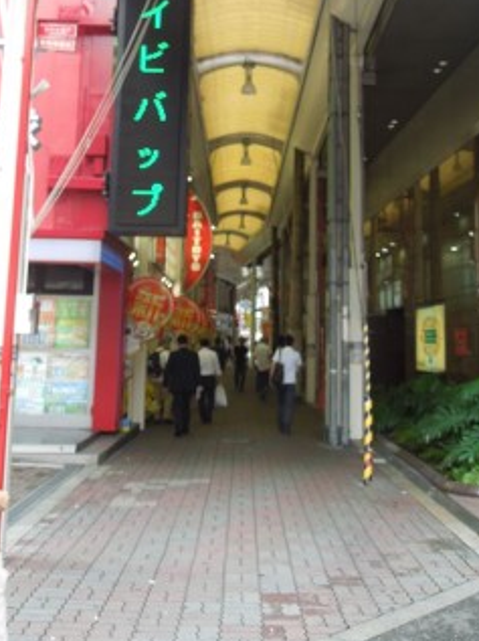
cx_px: 257
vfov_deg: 39.5
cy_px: 166
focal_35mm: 47
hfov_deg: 30.8
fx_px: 869
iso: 100
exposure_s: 1/60
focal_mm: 5.6
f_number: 3.6
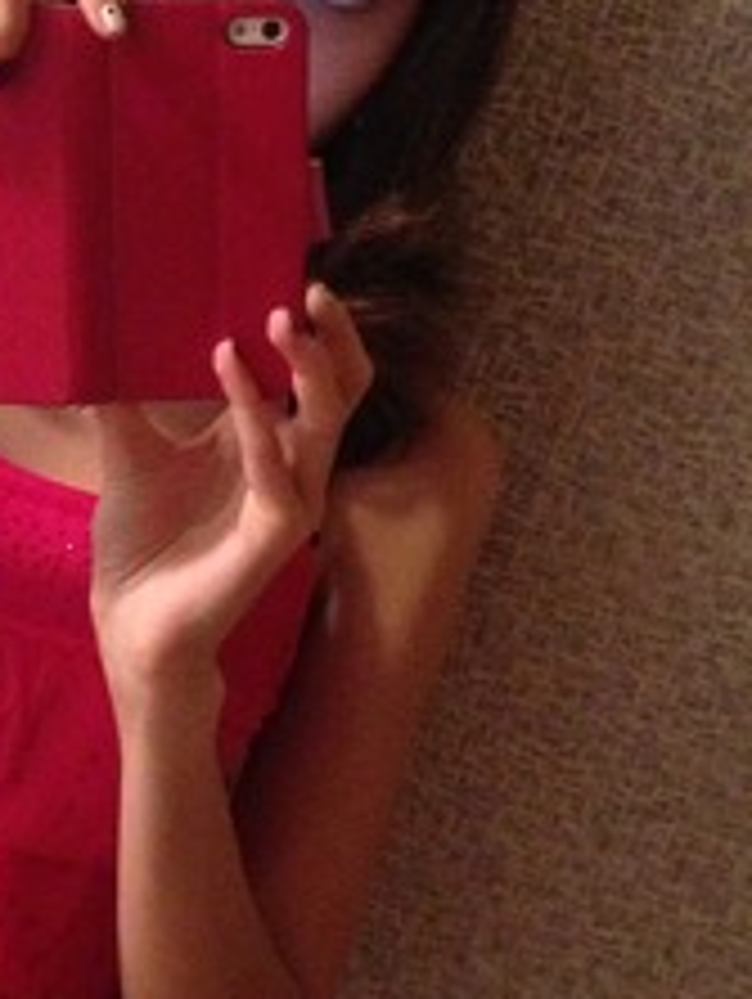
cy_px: 621
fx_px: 2573
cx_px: 86
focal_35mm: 89
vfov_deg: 21.9
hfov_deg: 16.4
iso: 800
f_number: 2.4
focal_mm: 4.13
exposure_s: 1/15
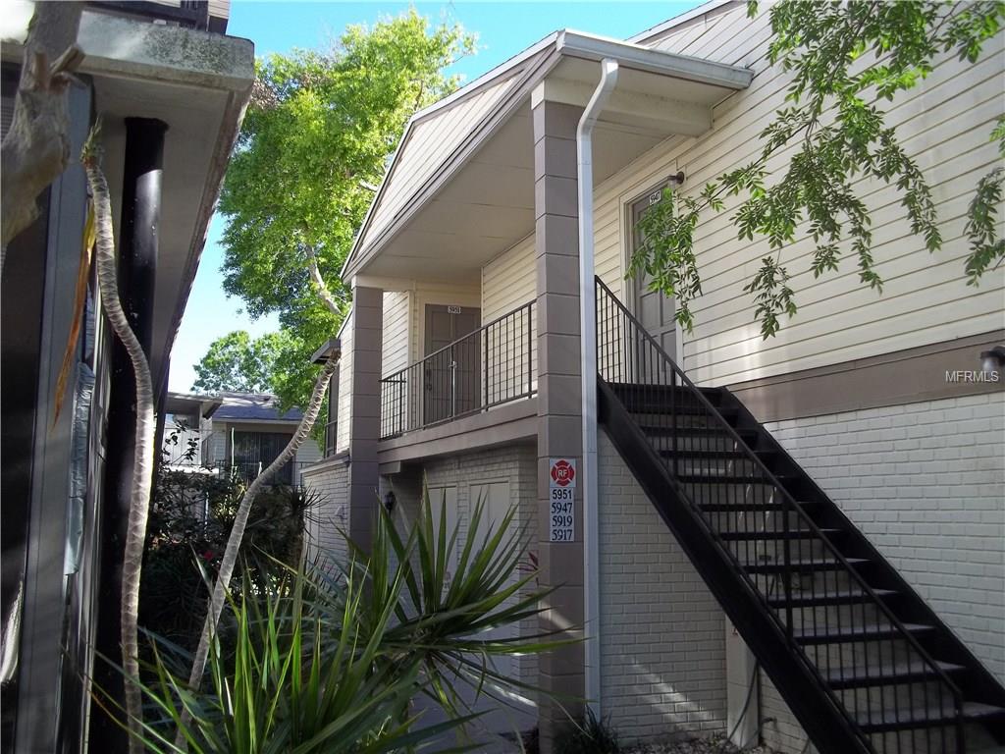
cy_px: 377
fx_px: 929
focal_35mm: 32
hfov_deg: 56.8
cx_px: 502
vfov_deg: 44.2
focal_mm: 5.7
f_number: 2.9
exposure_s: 1/250
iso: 64
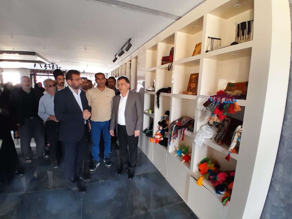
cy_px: 110
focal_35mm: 17
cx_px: 146
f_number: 2.2
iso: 125
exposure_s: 1/25
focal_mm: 1.46
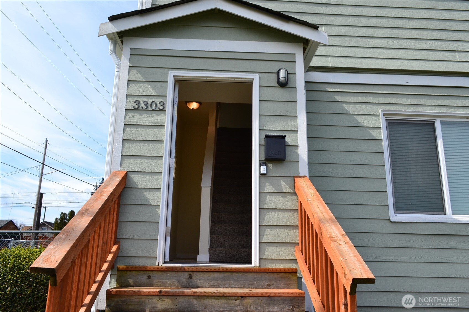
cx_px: 234
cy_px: 156
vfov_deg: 47.9
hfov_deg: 67.4
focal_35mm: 27
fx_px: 352
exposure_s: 1/320
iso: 400
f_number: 10
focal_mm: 18
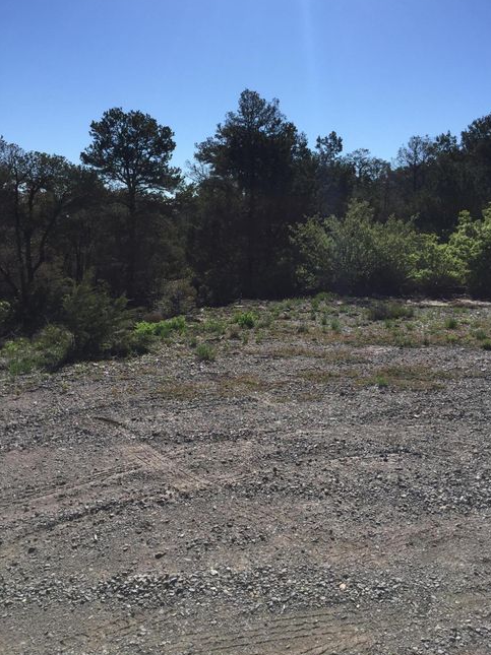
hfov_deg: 46.8
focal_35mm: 30
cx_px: 252
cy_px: 324
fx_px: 568
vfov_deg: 60.0
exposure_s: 1/3049
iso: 32
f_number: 2.2
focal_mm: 4.15
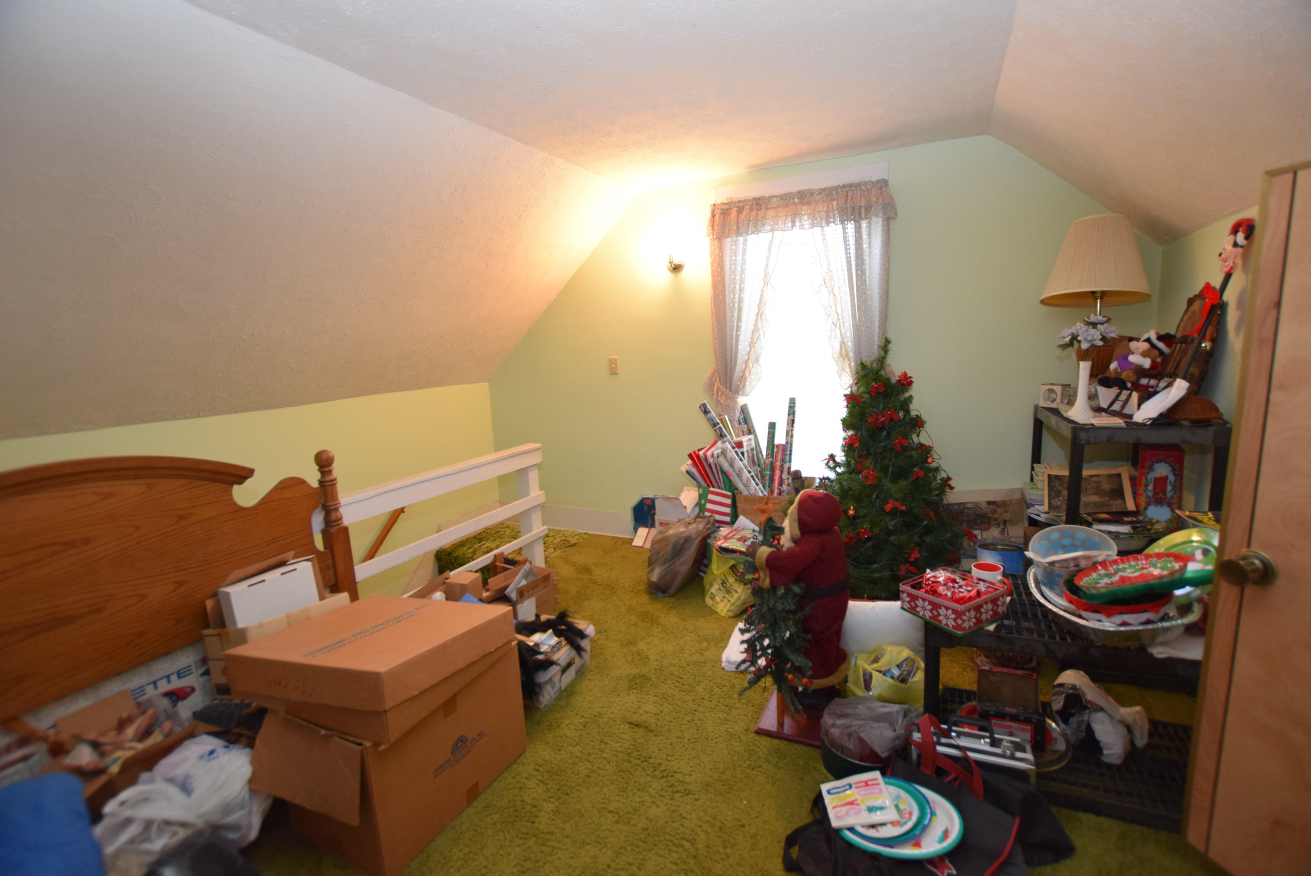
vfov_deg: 77.4
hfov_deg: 100.3
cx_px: 656
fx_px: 547
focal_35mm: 15
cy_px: 438
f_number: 3.5
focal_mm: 10
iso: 1100
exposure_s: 1/60
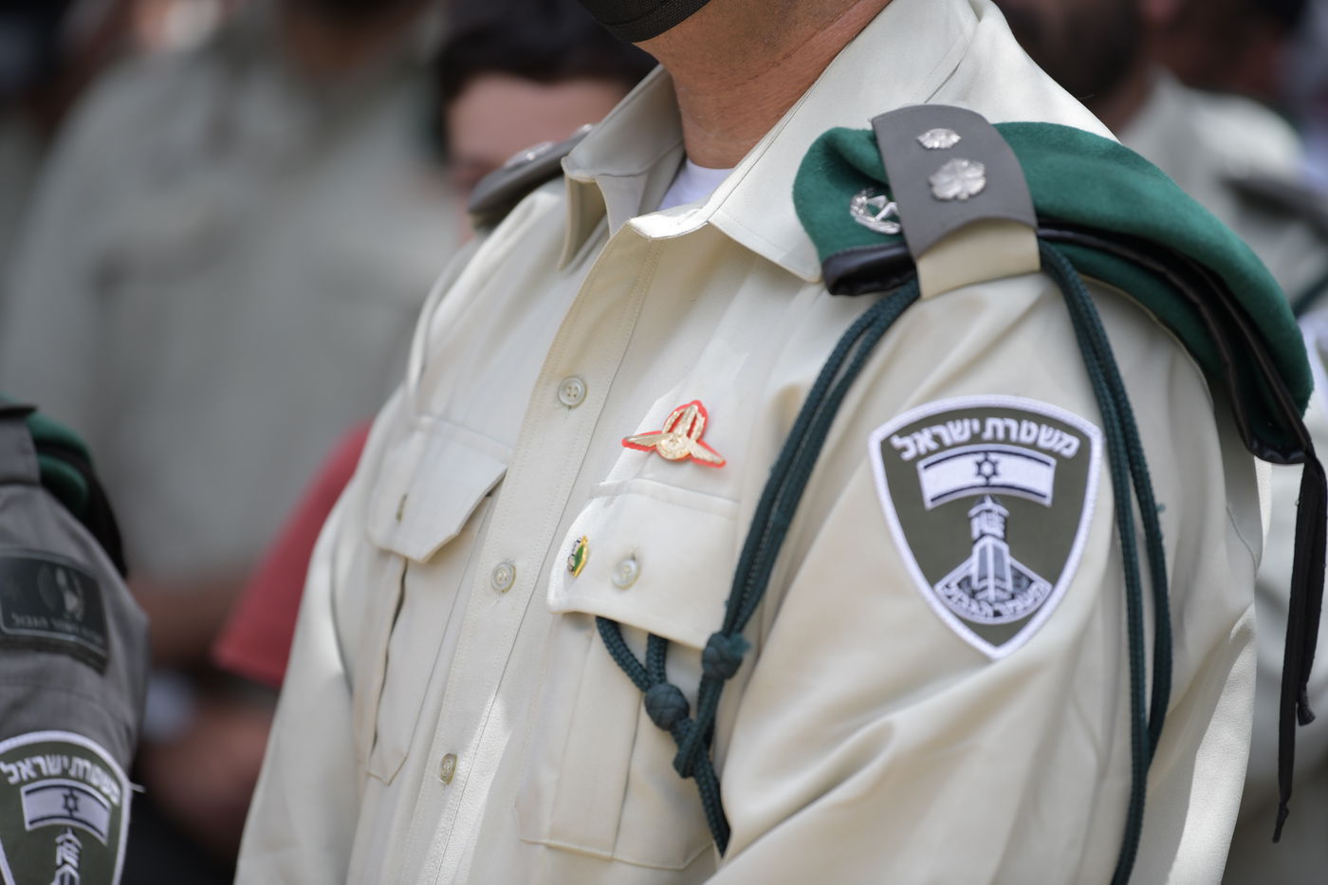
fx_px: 7376
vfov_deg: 6.9
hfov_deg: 10.3
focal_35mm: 200
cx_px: 664
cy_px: 442
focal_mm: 200
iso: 500
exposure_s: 1/2000
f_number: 2.8
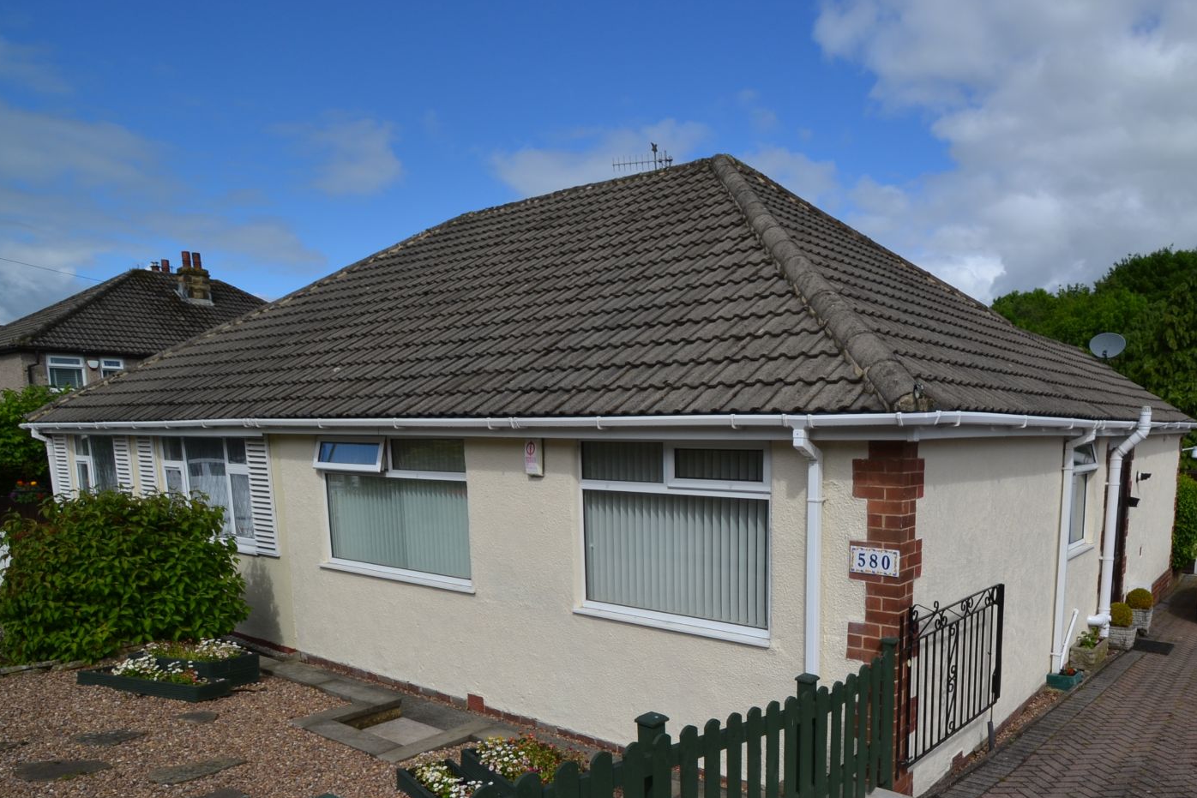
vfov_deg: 55.9
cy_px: 540
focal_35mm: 22
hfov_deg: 76.9
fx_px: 732
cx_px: 762
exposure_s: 1/320
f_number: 9
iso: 100
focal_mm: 10
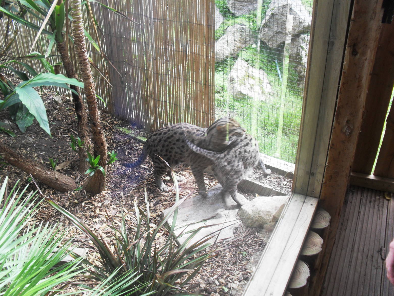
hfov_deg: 51.4
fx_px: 410
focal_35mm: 36
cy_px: 144
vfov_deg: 39.7
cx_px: 193
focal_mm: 6.3
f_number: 3.2
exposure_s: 1/60
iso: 100
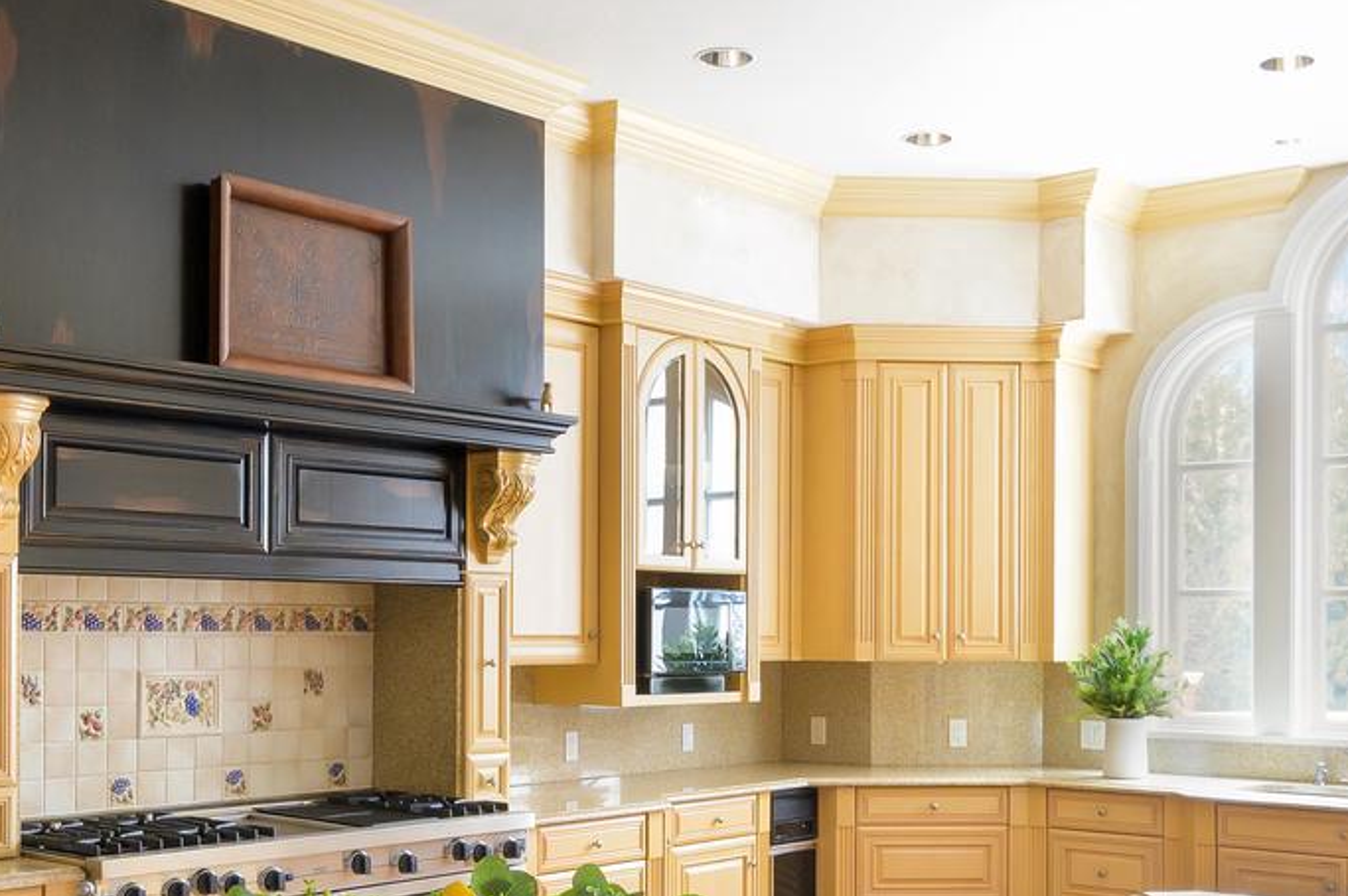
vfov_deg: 28.7
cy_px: 614
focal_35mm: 46
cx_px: 588
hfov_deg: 42.3
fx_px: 1739
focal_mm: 15.5
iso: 800
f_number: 11
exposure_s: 1/160
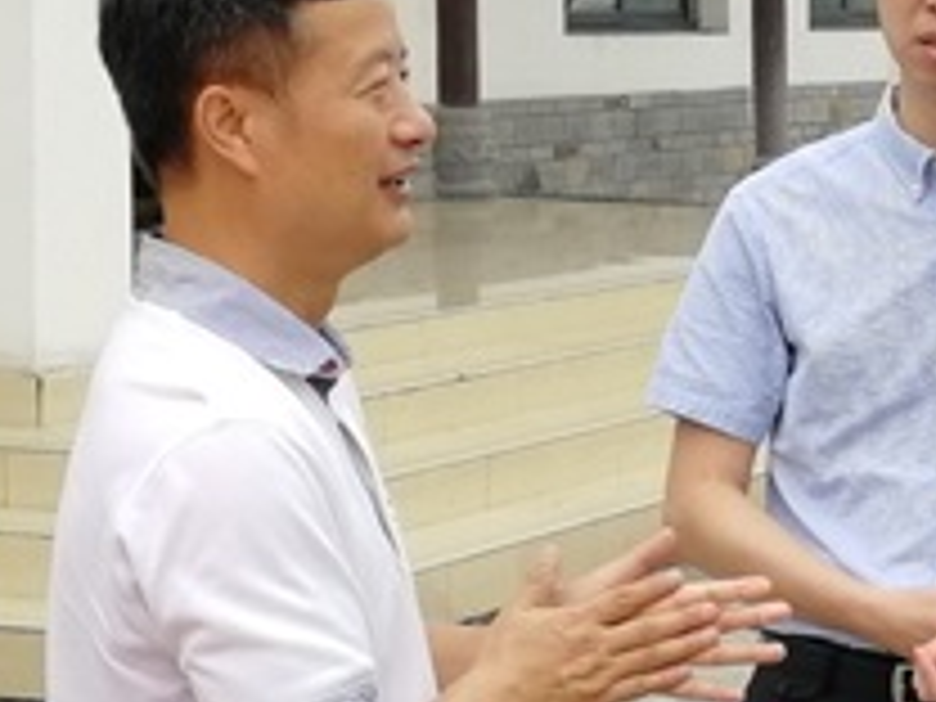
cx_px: 1282
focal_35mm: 142
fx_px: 3840
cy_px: 544
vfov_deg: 10.4
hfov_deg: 13.3
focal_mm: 3.95
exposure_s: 1/464
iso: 50
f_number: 2.2
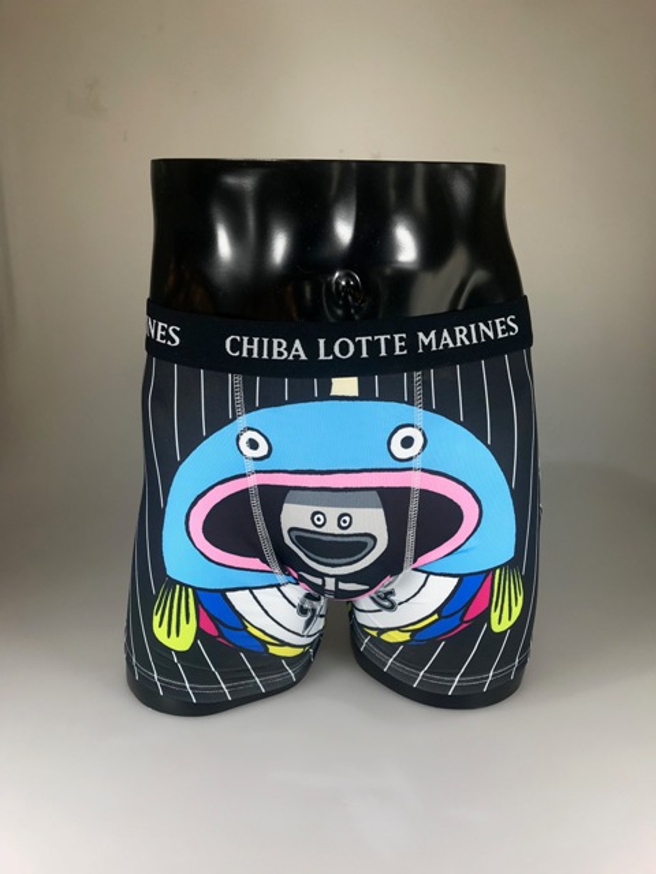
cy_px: 437
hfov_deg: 49.7
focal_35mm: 28
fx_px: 707
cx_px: 328
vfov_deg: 63.4
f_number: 1.8
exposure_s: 1/60
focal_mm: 3.99
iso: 25
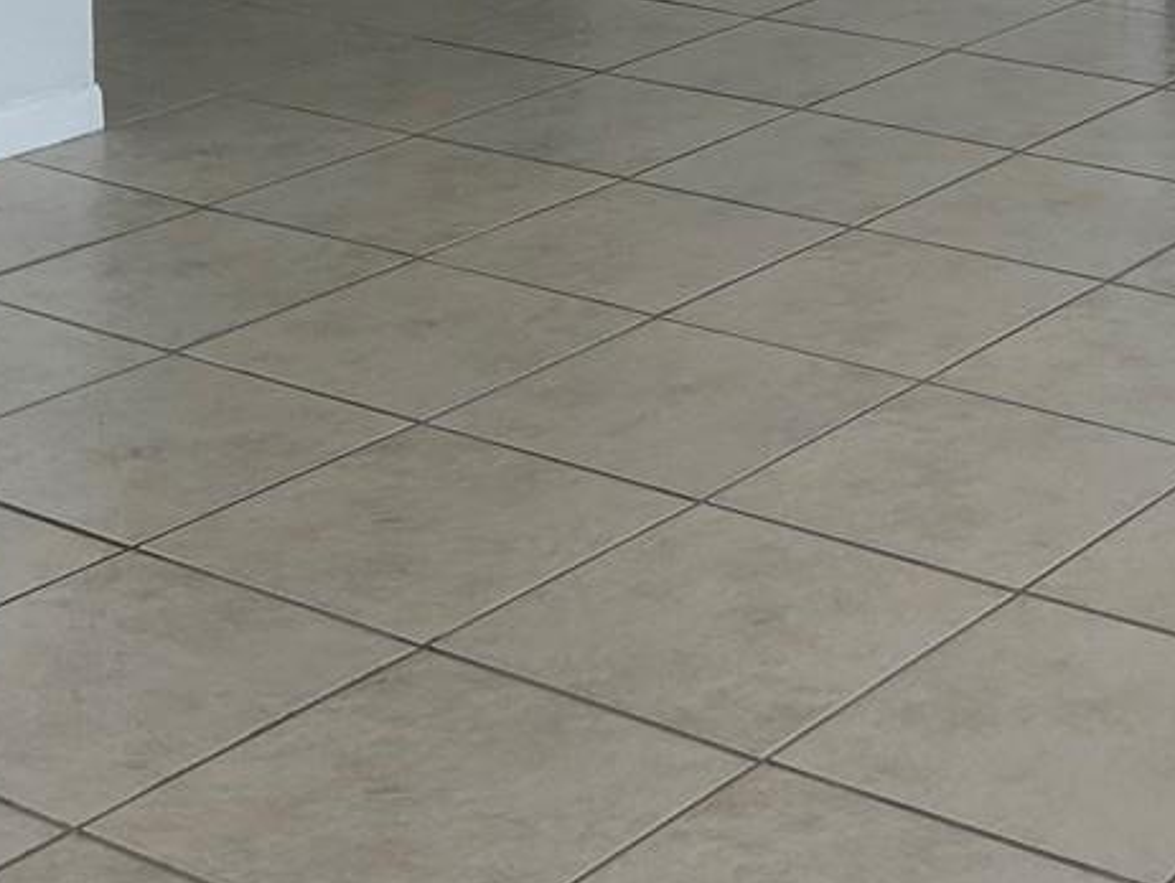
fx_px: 3057
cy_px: -349
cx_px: 1104
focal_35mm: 90
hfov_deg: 21.2
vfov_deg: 15.4
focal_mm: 5.7
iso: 40
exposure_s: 1/216
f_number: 1.5
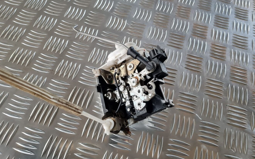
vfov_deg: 43.2
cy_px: 80
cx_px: 126
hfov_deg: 64.6
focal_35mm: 29
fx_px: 202
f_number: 1.8
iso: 320
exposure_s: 1/100
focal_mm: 5.4
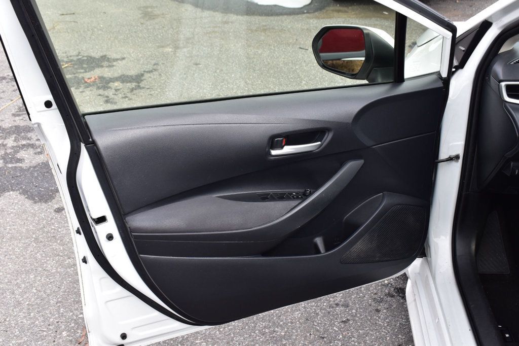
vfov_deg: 31.9
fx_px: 605
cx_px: 260
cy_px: 173
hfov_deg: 46.4
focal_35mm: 42
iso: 400
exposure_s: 1/160
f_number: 9
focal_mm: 28
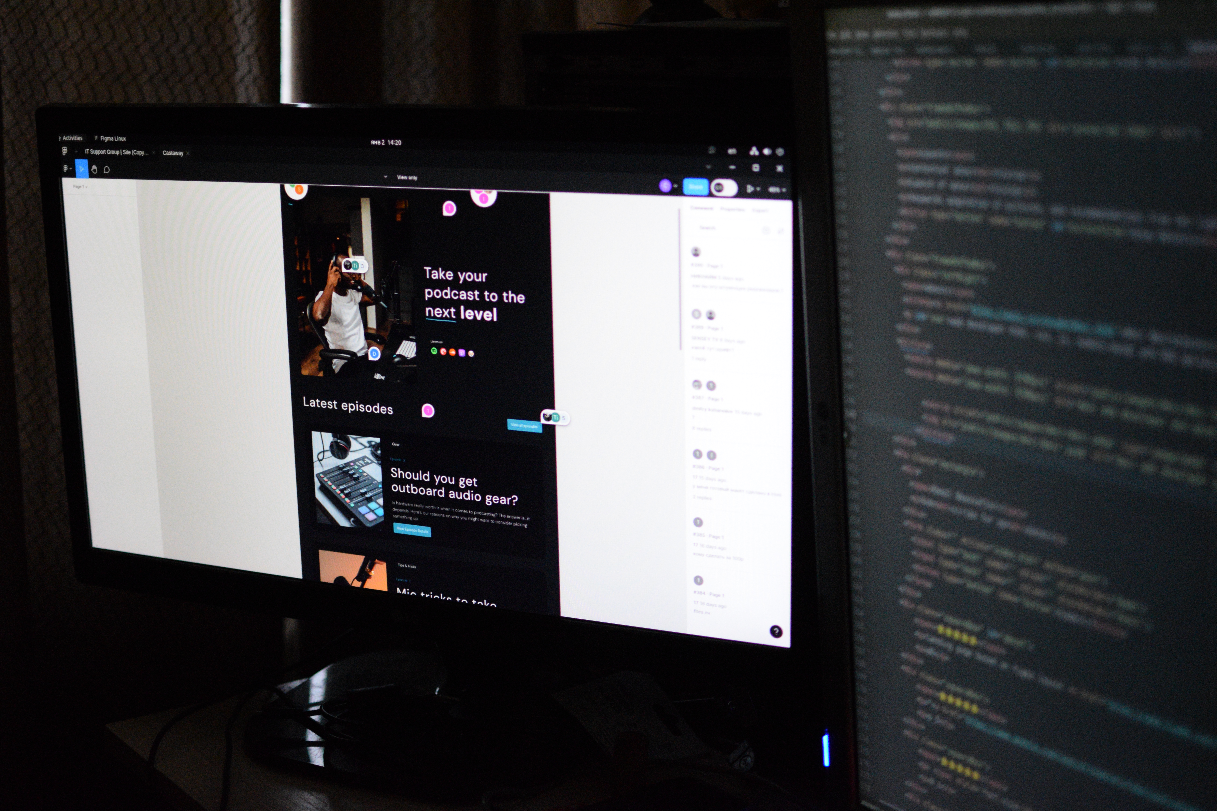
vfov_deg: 25.8
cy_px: 406
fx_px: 1775
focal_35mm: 52
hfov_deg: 37.9
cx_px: 608
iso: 4000
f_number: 1.8
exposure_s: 1/1600
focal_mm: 35
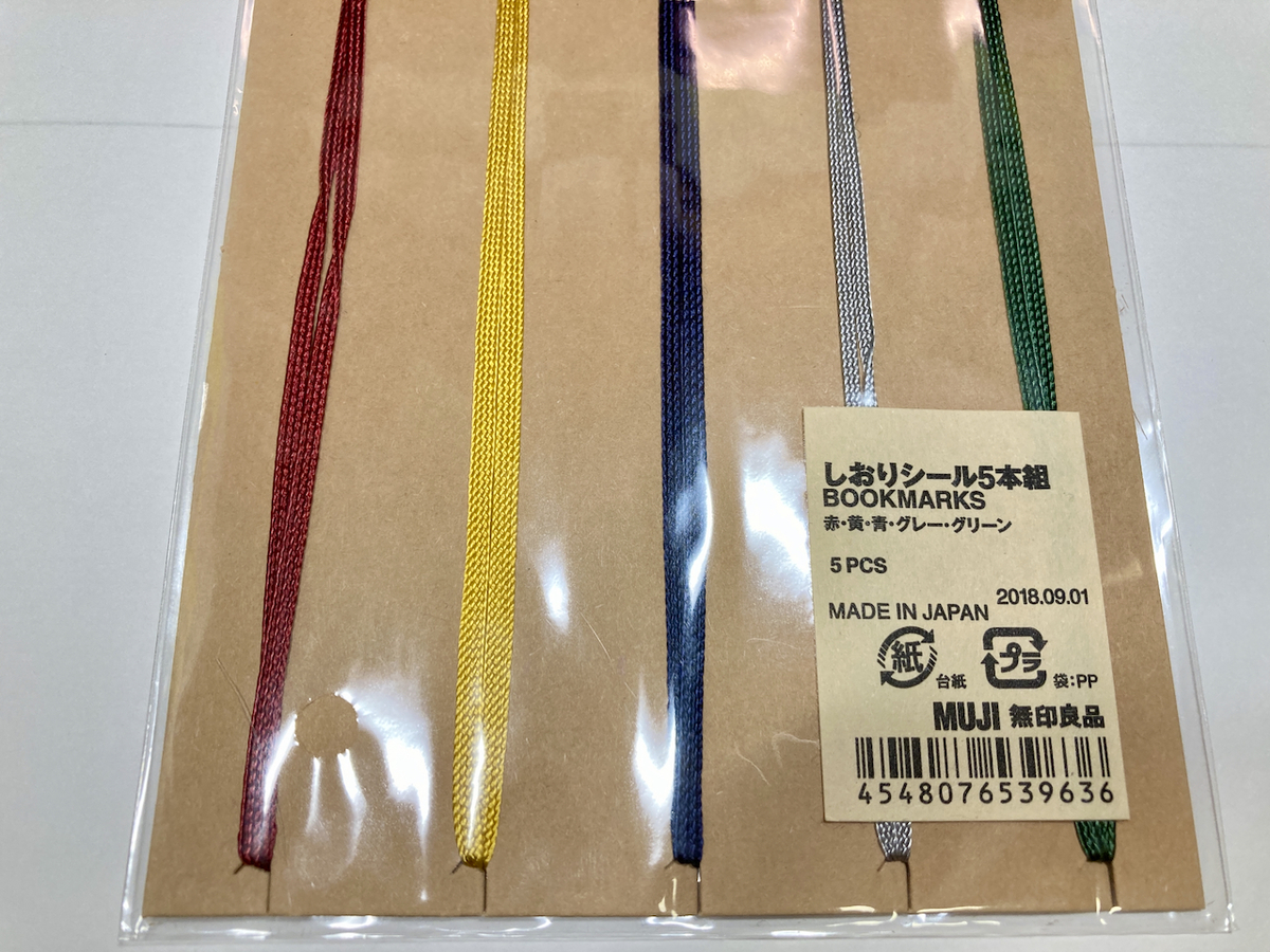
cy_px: 476
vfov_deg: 49.7
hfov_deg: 63.4
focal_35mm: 28
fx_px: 1027
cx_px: 635
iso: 50
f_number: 1.8
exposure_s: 1/60
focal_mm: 3.99
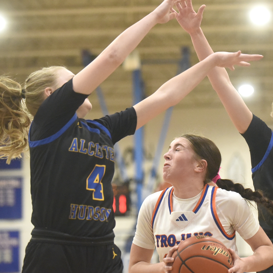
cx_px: 204
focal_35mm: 145
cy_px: 142
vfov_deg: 12.0
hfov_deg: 12.0
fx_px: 1294
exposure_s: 1/2000
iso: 12800
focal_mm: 98
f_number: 3.2
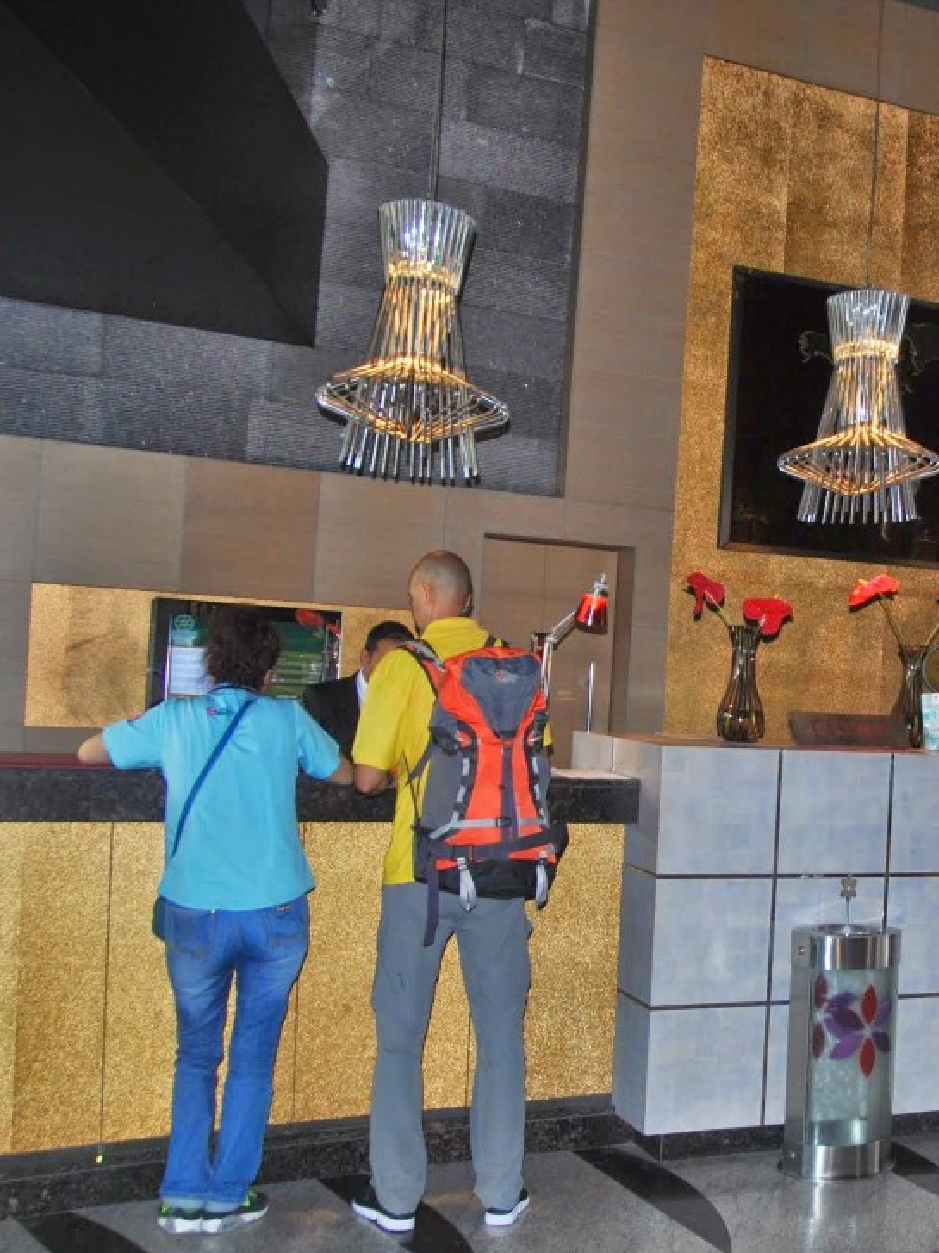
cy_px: 651
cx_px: 840
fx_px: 1483
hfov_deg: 33.3
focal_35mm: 41
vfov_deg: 45.8
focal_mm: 18
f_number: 3.5
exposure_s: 1/60
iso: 200
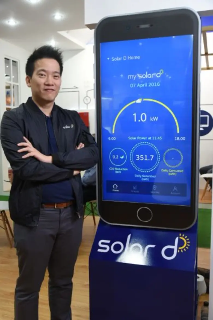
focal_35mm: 35
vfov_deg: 54.4
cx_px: 106
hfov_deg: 37.9
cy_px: 160
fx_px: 311
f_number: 5.6
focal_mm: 35
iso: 1600
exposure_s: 1/100
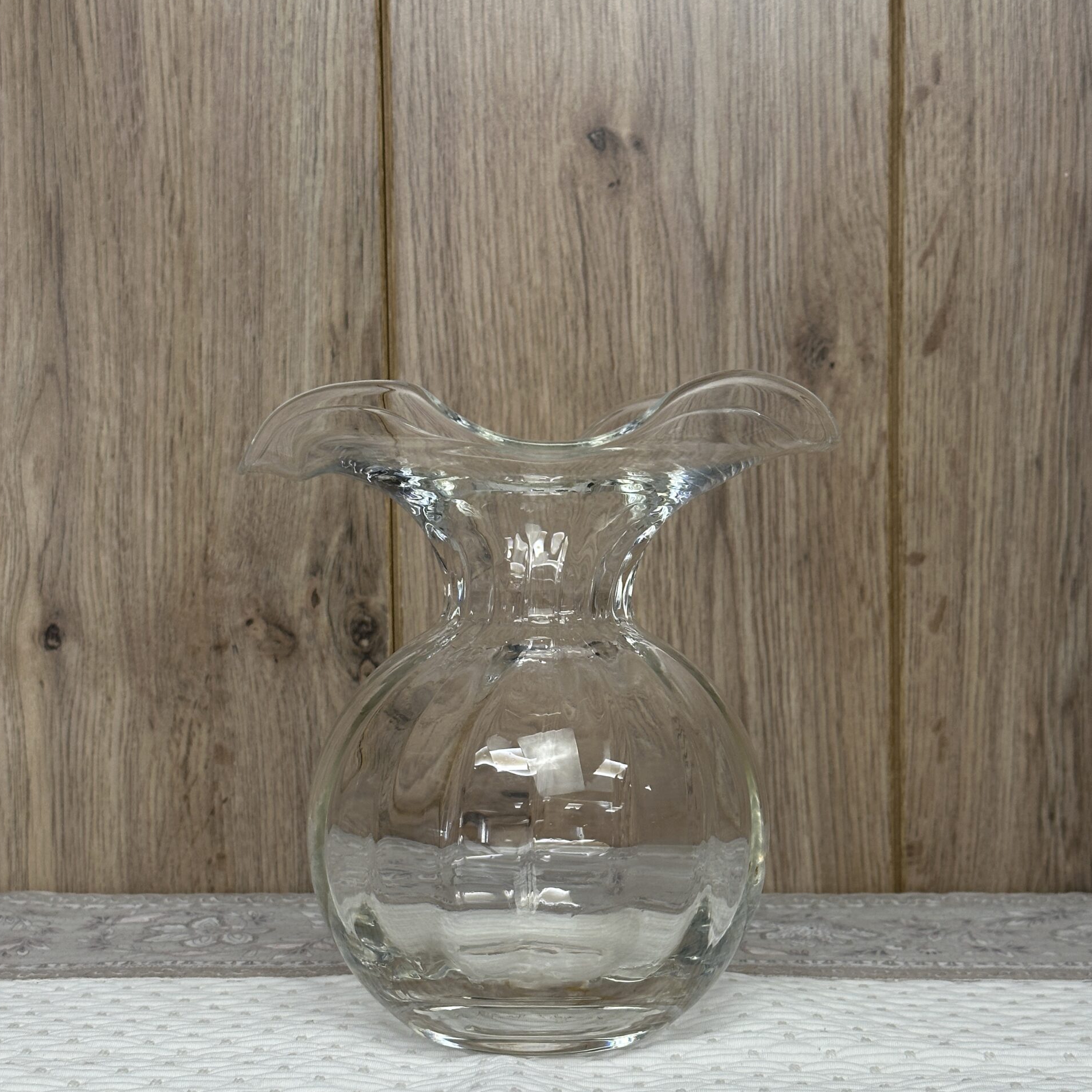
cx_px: 545
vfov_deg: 30.0
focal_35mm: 57
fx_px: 2034
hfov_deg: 30.0
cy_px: 599
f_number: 1.78
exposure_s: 1/100
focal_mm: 6.86
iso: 80
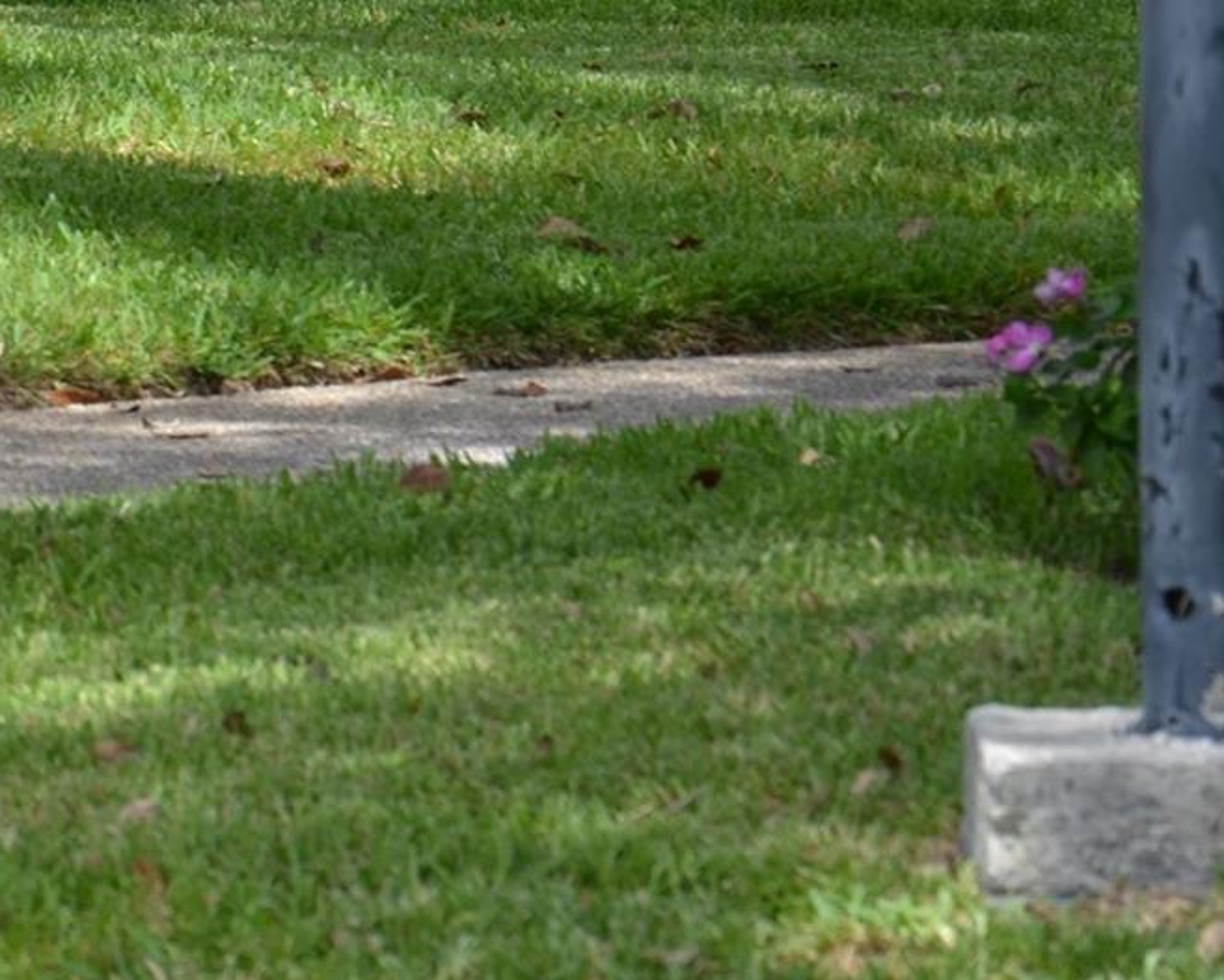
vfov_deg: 4.7
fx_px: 11902
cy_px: -257
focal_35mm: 328
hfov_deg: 5.8
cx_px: -613
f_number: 8
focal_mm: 75
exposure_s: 1/250
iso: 160
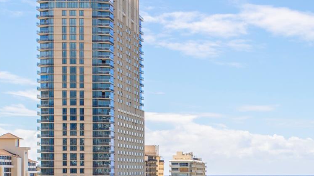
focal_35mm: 114
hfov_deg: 18.2
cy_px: 141
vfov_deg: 10.6
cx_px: 329
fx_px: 949
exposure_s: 1/400
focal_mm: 34
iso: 200
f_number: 9
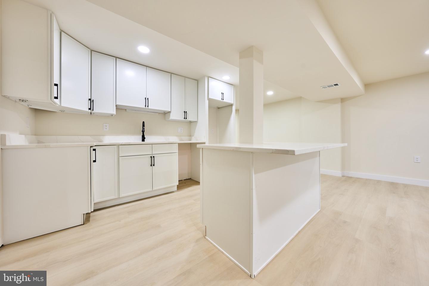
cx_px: 214
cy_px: 143
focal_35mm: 12
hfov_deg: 112.6
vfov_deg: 90.0
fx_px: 143
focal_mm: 12
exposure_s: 1/6
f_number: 7.1
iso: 64
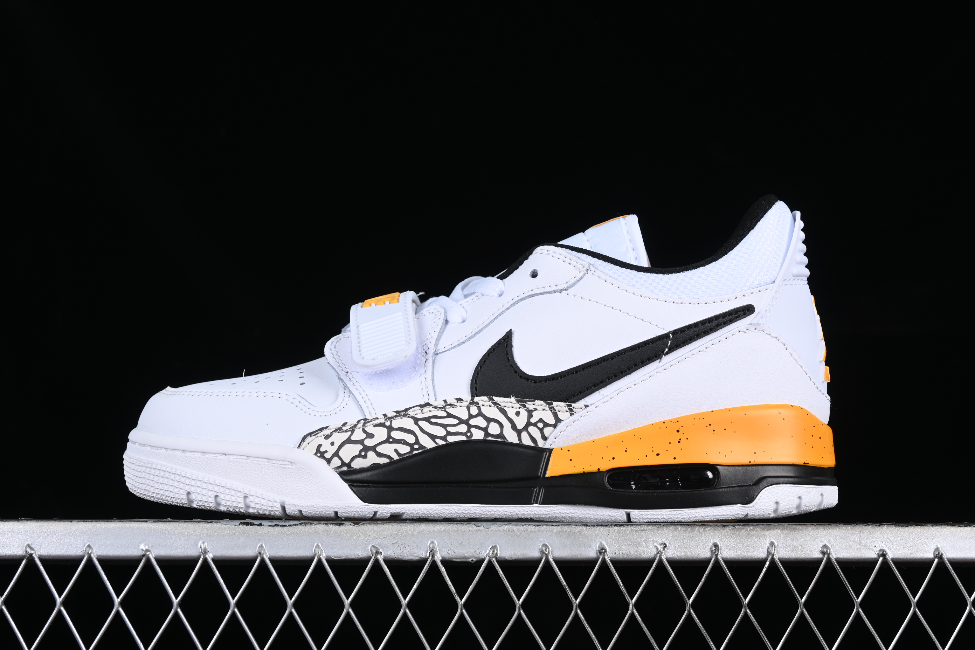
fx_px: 2031
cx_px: 488
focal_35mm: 75
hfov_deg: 27.0
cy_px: 325
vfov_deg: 18.2
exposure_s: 1/80
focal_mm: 50
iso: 160
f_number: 8
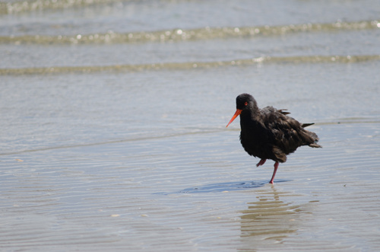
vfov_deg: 3.0
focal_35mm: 450
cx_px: 190
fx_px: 4739
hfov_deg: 4.6
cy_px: 126
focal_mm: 300
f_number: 4
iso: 100
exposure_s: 1/1000
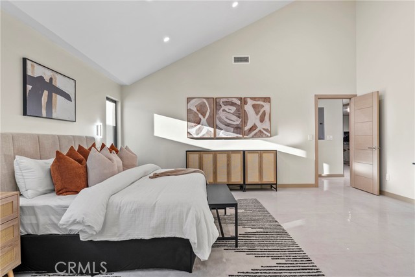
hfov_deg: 84.0
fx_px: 231
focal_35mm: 20
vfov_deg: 62.0
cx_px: 208
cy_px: 138
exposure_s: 1/2
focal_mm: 20
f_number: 8
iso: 250
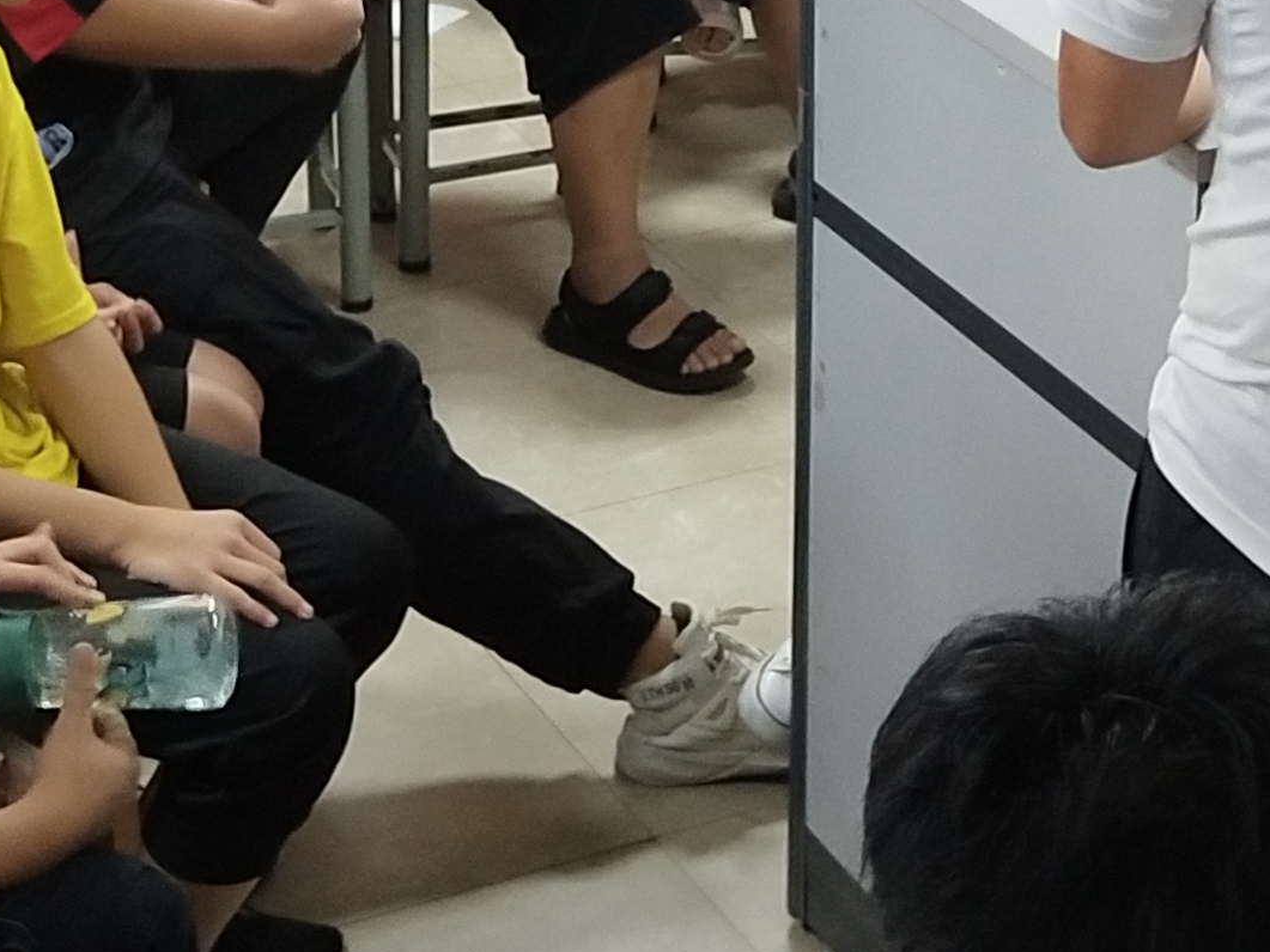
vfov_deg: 12.8
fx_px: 4183
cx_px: 658
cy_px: -56
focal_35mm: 114
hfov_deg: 17.3
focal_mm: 3.95
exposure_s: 1/33.3
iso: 783
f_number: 1.8
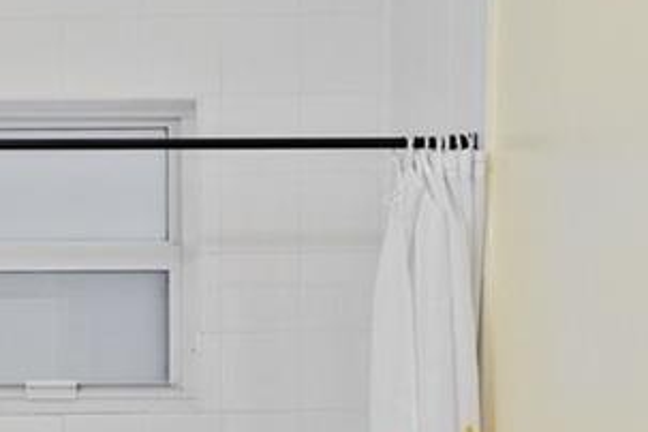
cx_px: 86
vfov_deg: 17.1
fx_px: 1332
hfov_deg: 26.6
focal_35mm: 74
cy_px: 600
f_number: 8
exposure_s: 1/13
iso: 560
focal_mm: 14
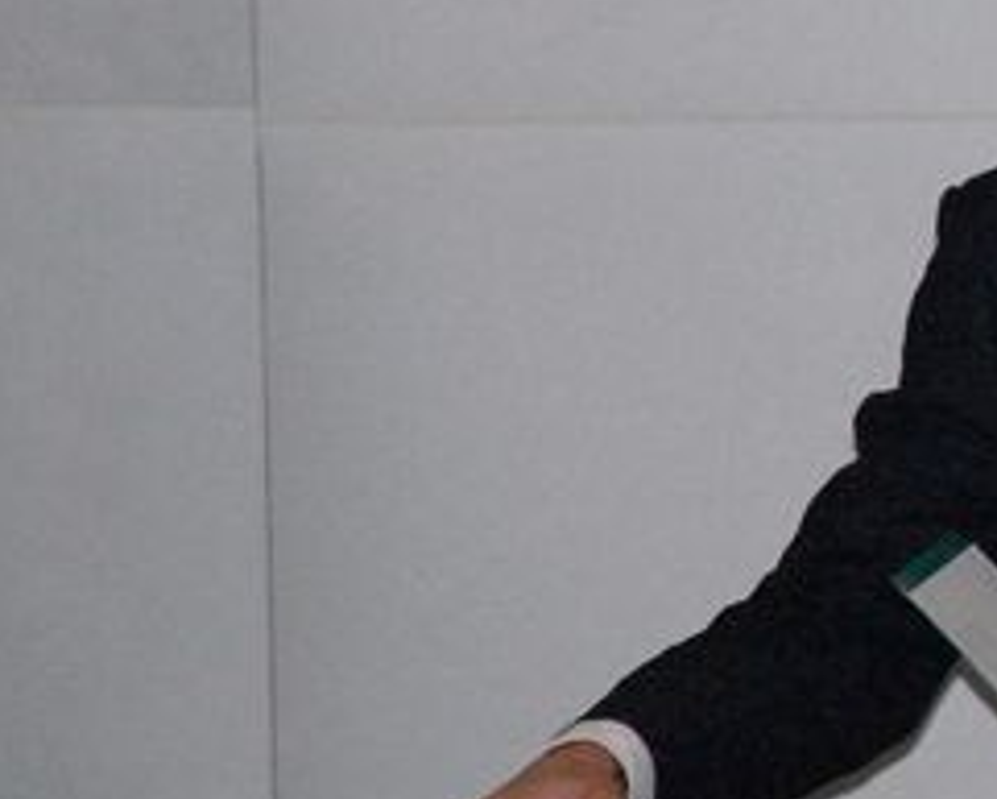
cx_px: 1220
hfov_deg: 4.1
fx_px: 13938
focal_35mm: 472
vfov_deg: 3.3
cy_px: 263
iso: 1600
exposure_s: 1/100
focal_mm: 135
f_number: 5.6
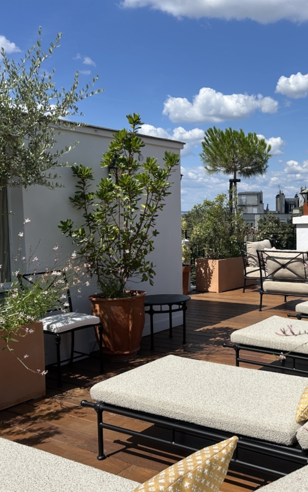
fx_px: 497
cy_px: 246
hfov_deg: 32.3
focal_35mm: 37
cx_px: 292
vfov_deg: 52.7
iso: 50
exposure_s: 1/6211
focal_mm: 5.7
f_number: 1.5
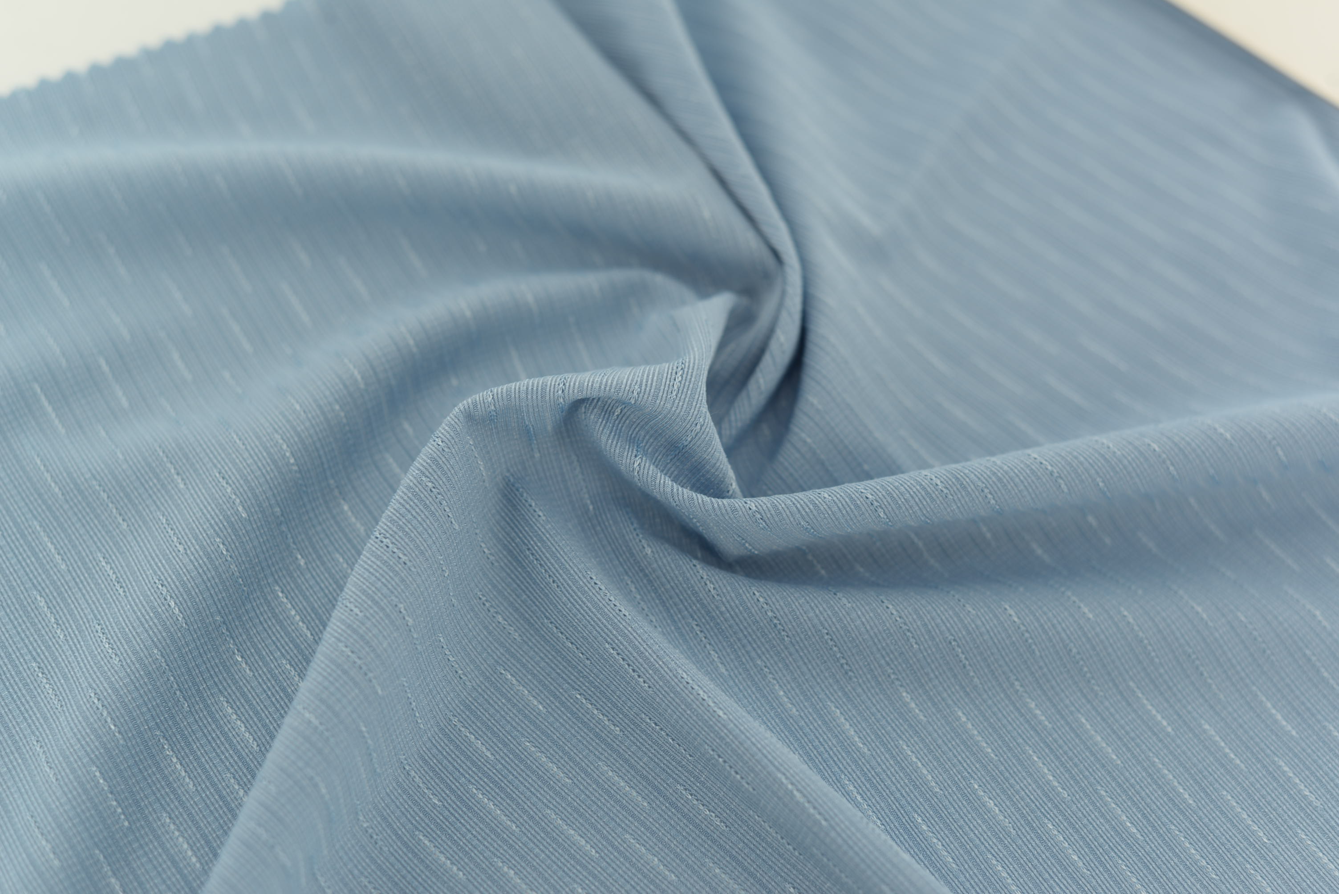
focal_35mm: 50
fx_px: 1860
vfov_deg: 27.0
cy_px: 447
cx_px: 670
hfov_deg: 39.6
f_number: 3.5
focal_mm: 50
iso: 100
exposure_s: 1/125
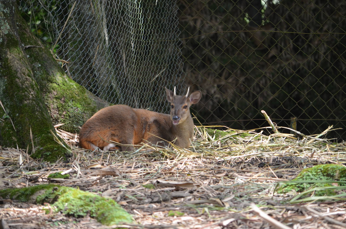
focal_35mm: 300
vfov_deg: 4.6
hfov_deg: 6.9
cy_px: 114
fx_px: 2878
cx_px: 173
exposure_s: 1/250
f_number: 5
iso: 400
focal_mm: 200
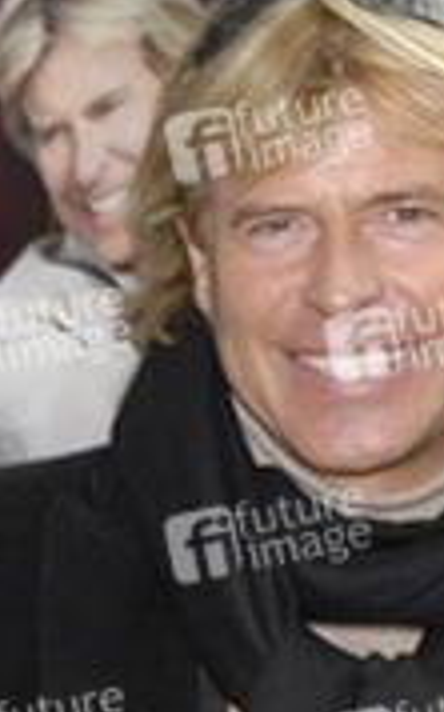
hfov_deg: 6.5
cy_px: 236
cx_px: 316
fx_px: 3878
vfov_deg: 10.5
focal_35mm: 200
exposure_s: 1/100
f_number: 6.3
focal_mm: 52
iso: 500
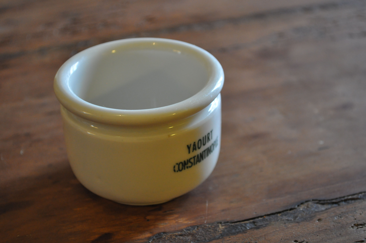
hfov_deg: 29.3
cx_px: 183
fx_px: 701
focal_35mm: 69
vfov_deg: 19.7
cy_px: 122
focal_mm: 46
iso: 1100
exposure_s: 1/30
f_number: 5.3
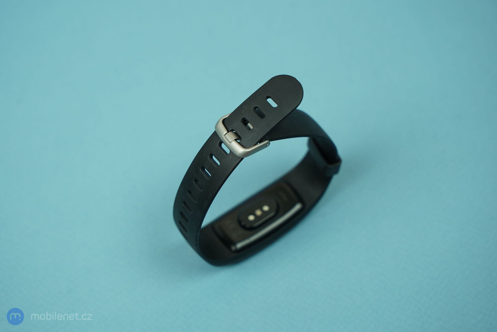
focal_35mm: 70
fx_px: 966
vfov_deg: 19.5
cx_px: 248
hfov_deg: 28.8
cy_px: 166
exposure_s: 1/125
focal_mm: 70
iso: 800
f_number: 6.3
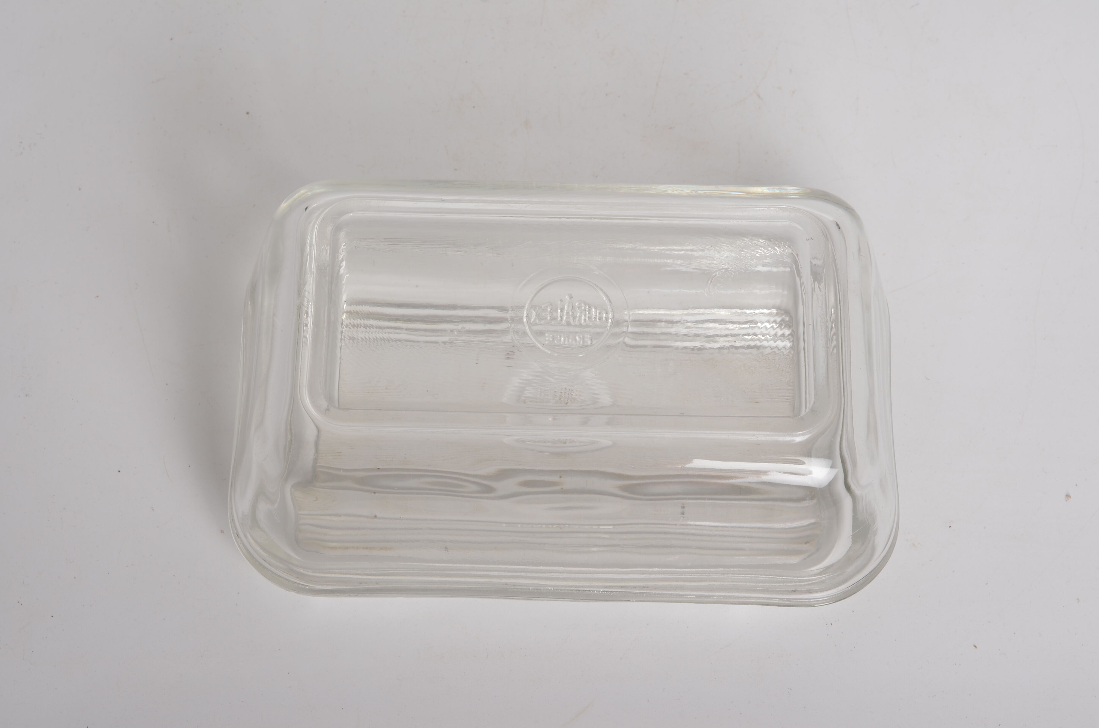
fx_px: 2285
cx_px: 550
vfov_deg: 18.1
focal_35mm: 75
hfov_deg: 27.0
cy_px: 364
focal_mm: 50
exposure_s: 1/125
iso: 100
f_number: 14
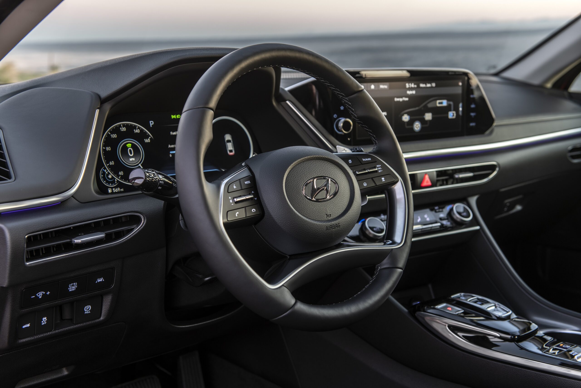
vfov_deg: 28.1
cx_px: 290
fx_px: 775
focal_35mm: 48
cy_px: 194
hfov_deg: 41.1
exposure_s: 1/1.25
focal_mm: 48
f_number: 5
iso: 64
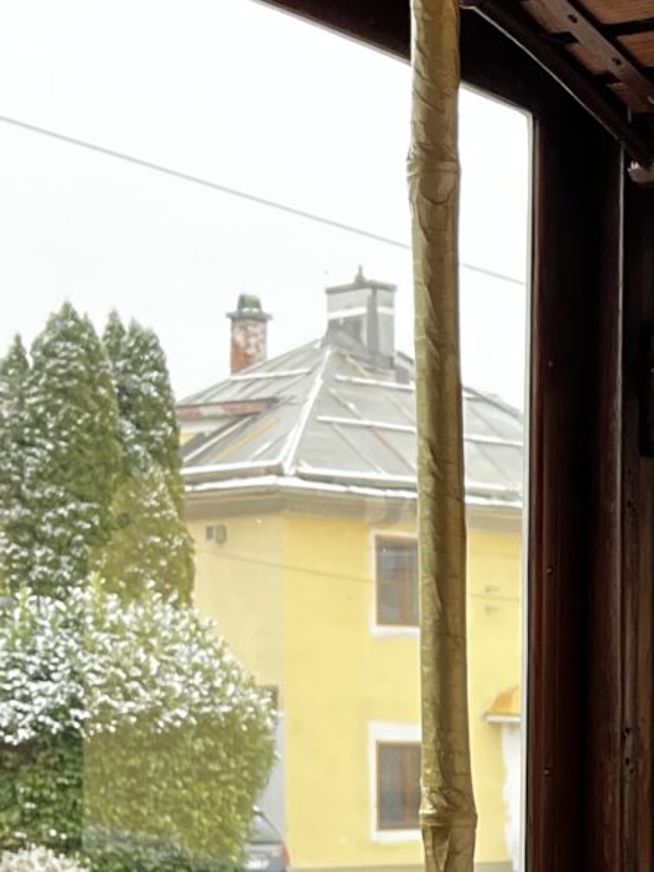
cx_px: 969
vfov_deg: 17.1
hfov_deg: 12.6
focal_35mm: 112
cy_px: 893
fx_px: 2819
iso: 125
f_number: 1.6
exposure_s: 1/121
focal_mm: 5.1
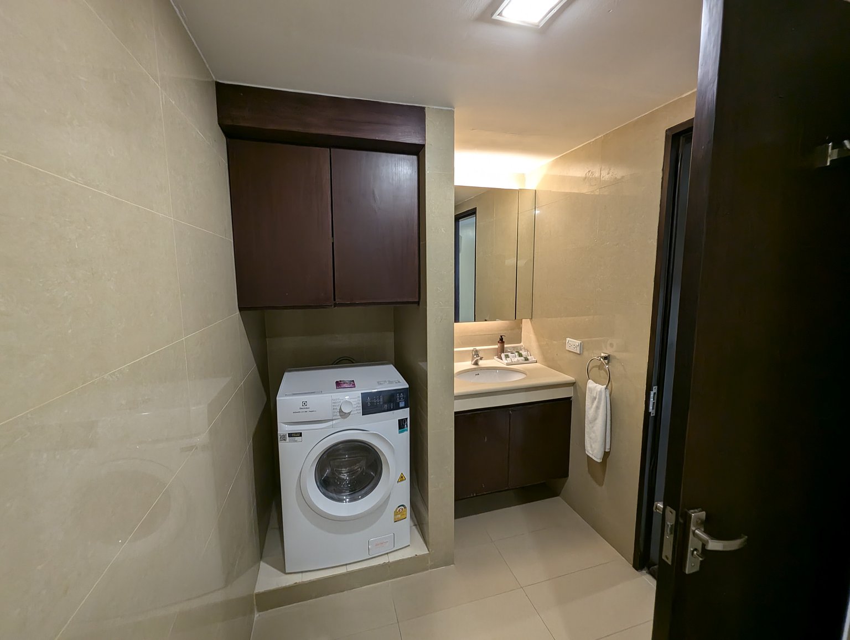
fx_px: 320
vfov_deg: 90.1
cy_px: 320
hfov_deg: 106.1
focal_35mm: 13
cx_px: 425
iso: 153
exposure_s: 1/34.9
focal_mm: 1.95
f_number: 2.2
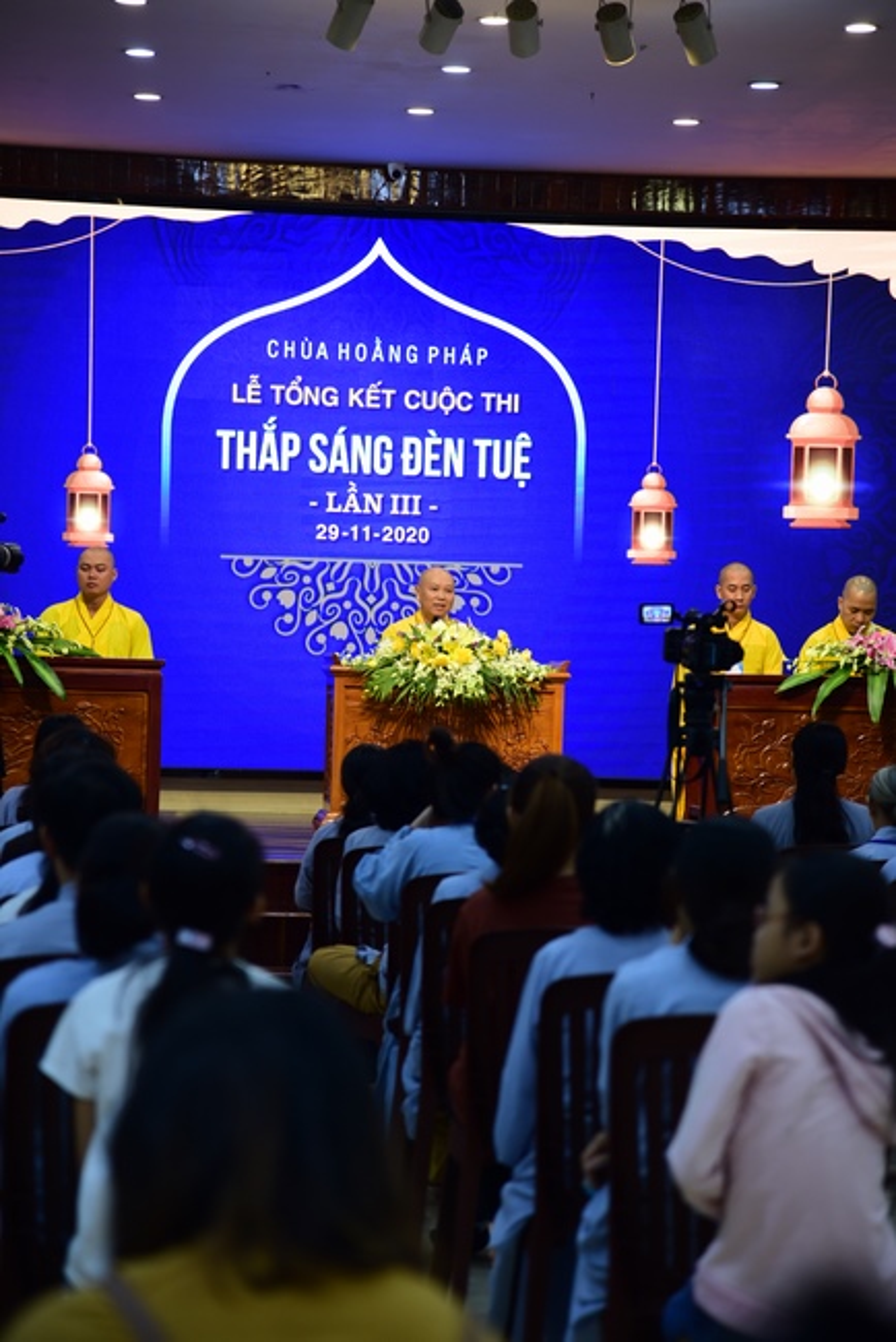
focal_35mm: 120
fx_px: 4475
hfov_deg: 11.4
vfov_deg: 17.1
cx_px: 448
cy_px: 671
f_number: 4
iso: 1000
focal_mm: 120
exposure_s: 1/60
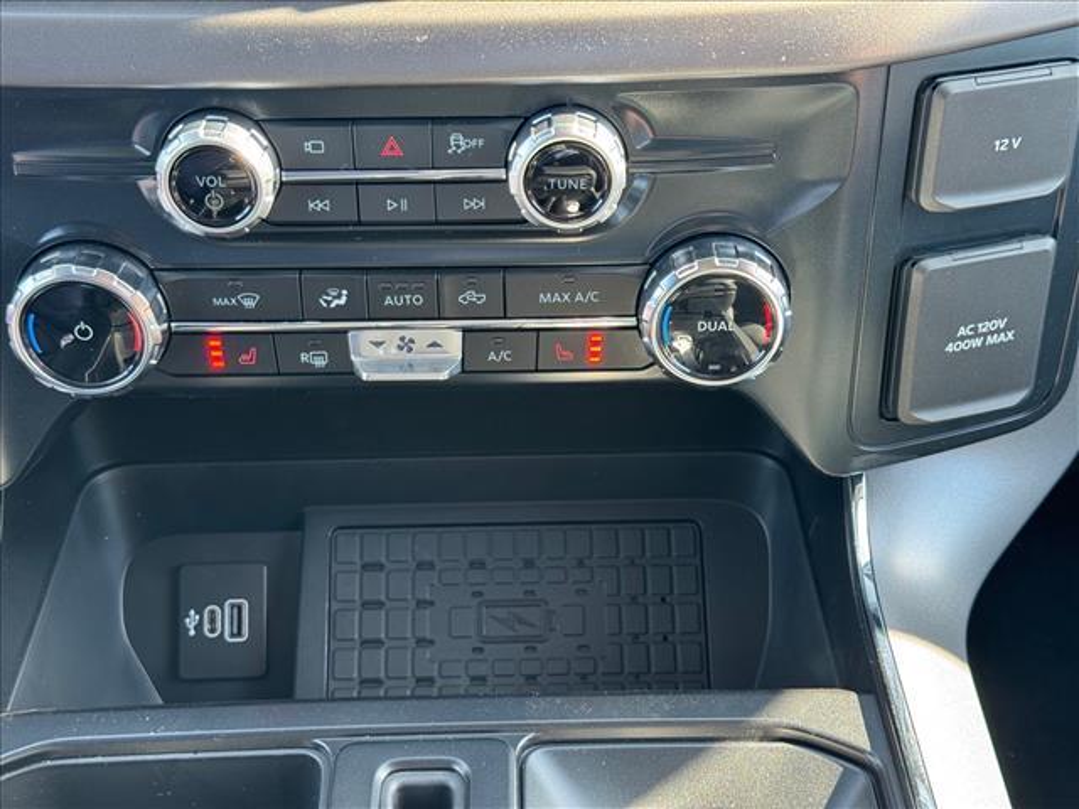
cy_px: 404
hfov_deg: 39.7
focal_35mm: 48
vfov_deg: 30.3
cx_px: 540
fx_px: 1496
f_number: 1.78
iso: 125
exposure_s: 1/60
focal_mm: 6.76
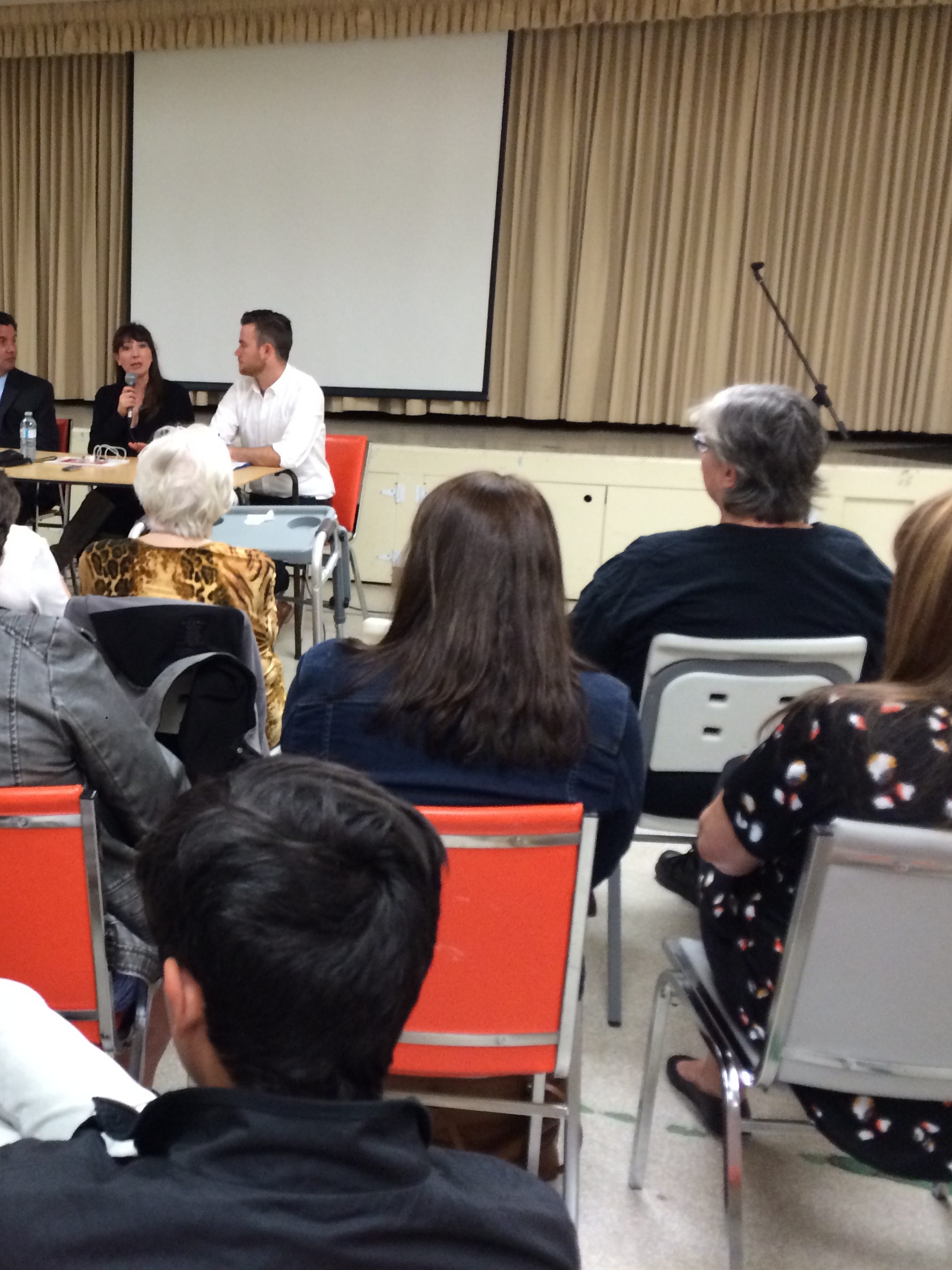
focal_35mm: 40
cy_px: 615
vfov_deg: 46.8
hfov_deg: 34.3
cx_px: 123
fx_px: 1466
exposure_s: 1/30
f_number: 2.2
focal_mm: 4.15
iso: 200
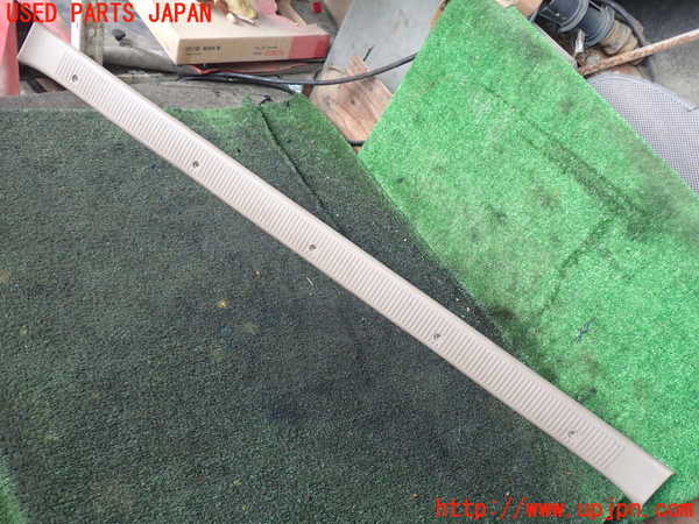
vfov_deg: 46.8
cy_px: 262
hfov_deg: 60.0
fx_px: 606
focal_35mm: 30
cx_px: 350
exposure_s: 1/30
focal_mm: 5.4
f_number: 2.3
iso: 200
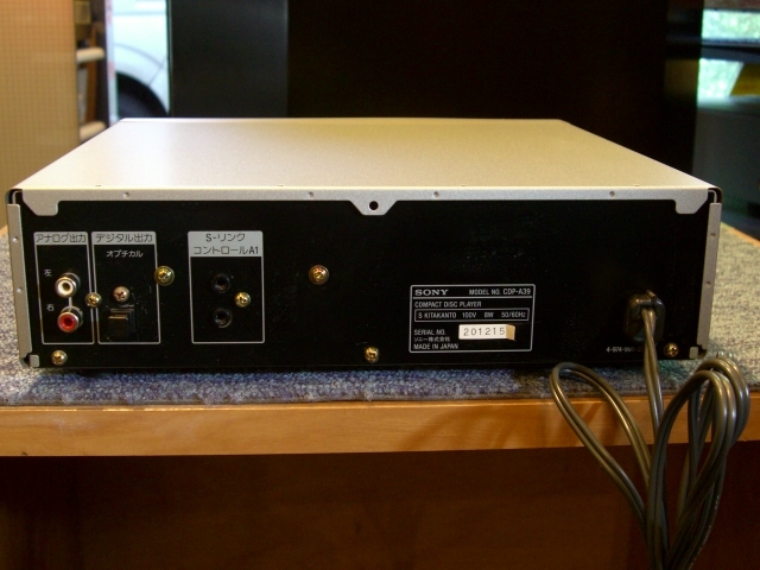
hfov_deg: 41.2
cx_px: 380
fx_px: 1010
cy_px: 285
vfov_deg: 31.5
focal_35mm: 46
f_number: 3.1
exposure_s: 1/15
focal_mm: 9.6
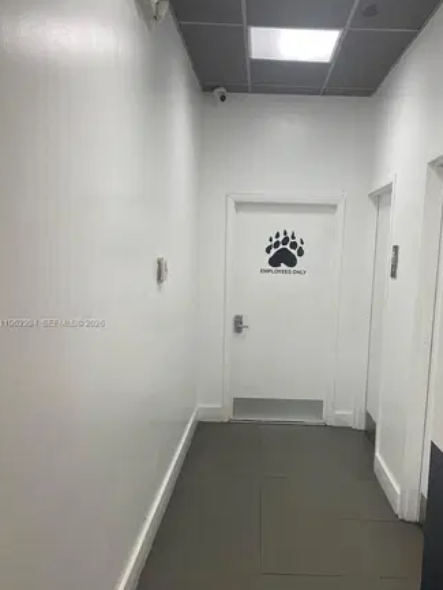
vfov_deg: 56.7
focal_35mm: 32
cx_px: 264
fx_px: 546
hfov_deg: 44.0
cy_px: 324
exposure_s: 1/107
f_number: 1.8
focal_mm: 4.25
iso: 100
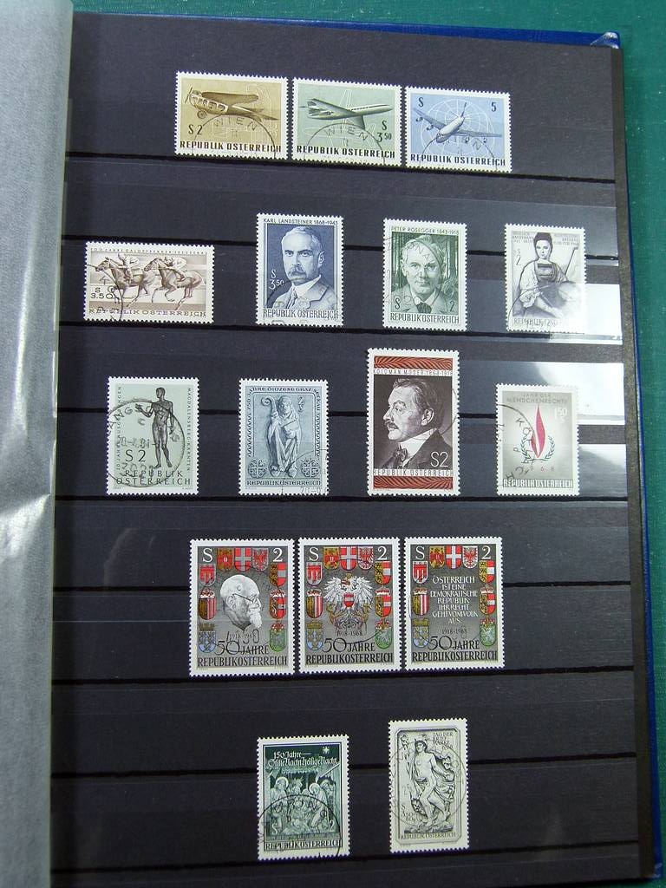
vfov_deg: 51.4
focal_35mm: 36
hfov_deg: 39.7
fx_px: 924
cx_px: 333
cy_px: 444
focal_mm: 6.5
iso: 100
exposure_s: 1/60
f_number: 3.1
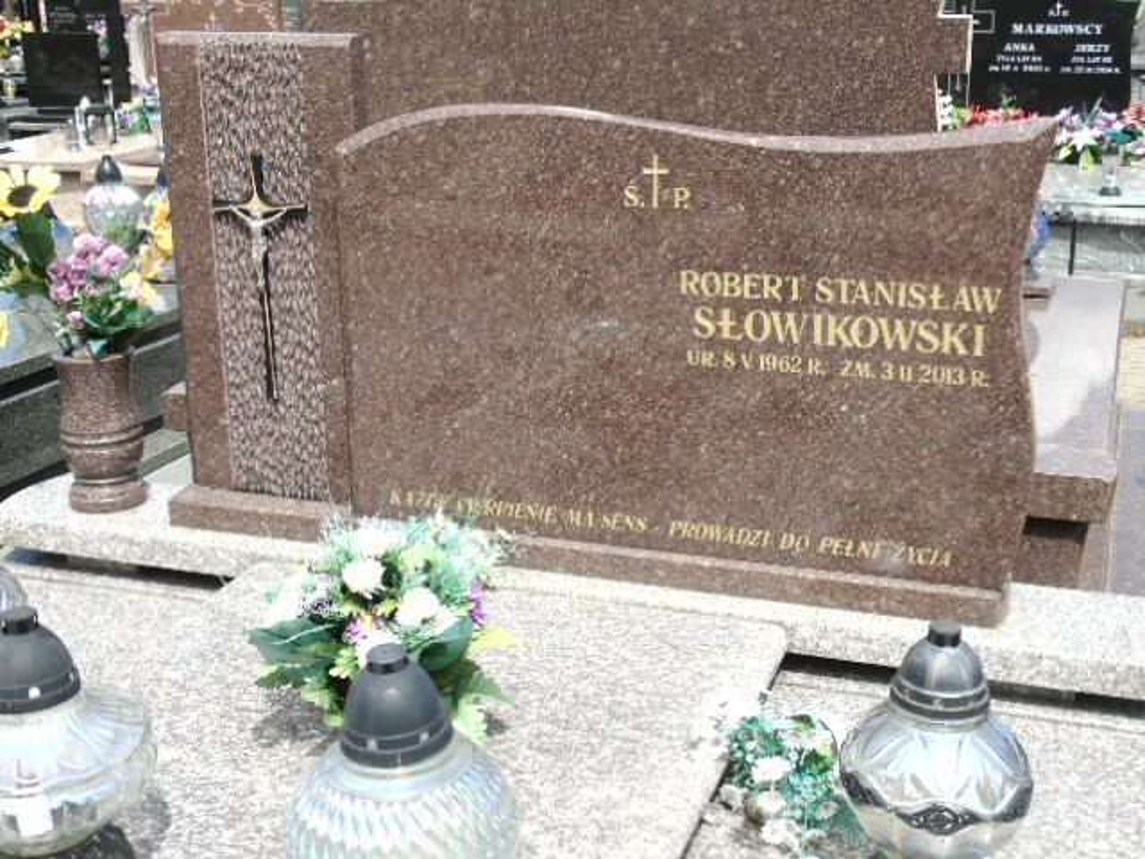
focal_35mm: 46
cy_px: 430
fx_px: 1522
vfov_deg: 31.5
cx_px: 572
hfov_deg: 41.2
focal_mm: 8.2
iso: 80
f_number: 4.1
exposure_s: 1/640
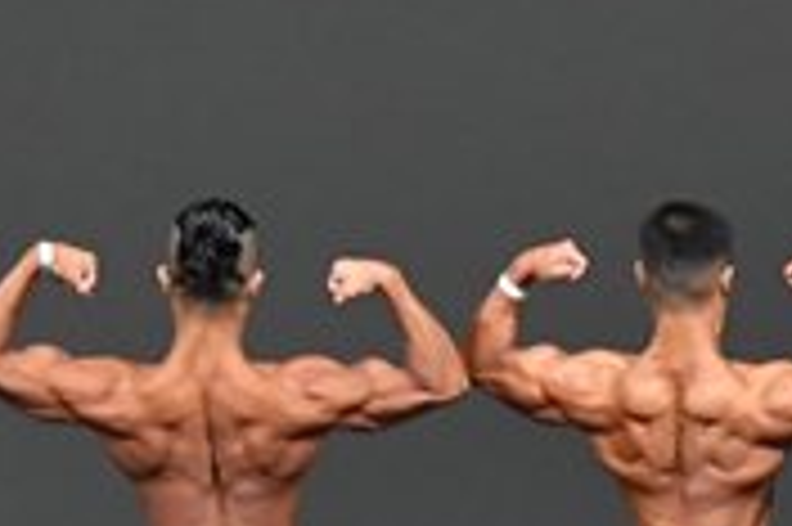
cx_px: 1087
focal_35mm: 659
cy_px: 593
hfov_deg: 3.1
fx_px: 14484
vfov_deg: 2.1
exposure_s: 1/400
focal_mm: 100
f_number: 5.6
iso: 4000
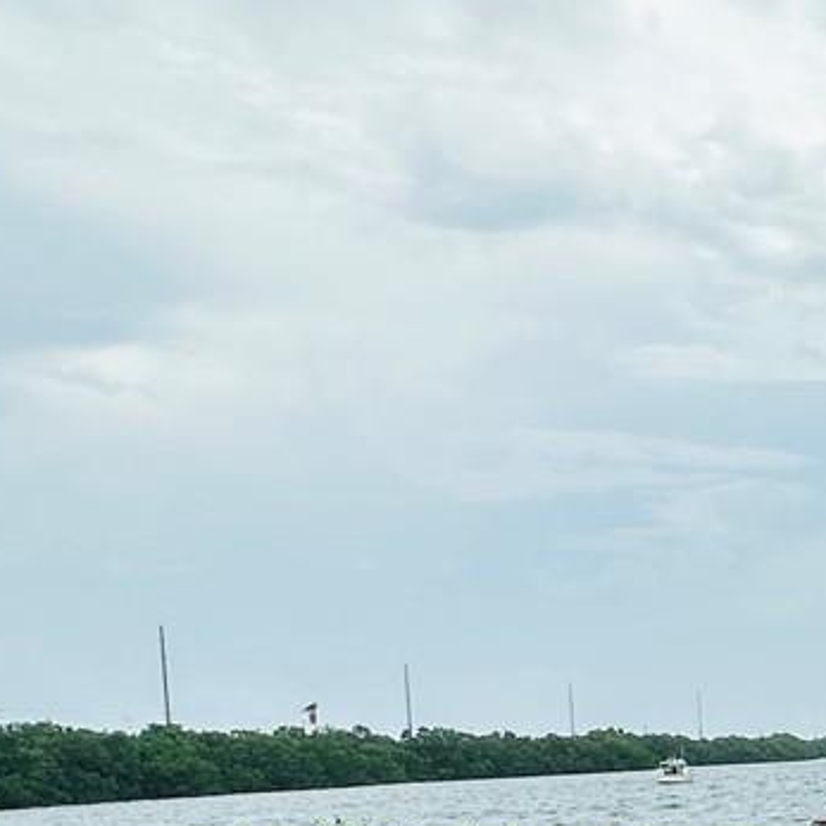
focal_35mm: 57
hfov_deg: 25.4
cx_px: 1109
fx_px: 1539
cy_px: 797
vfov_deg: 28.5
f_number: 2.2
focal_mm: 2.22
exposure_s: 1/1531
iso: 50
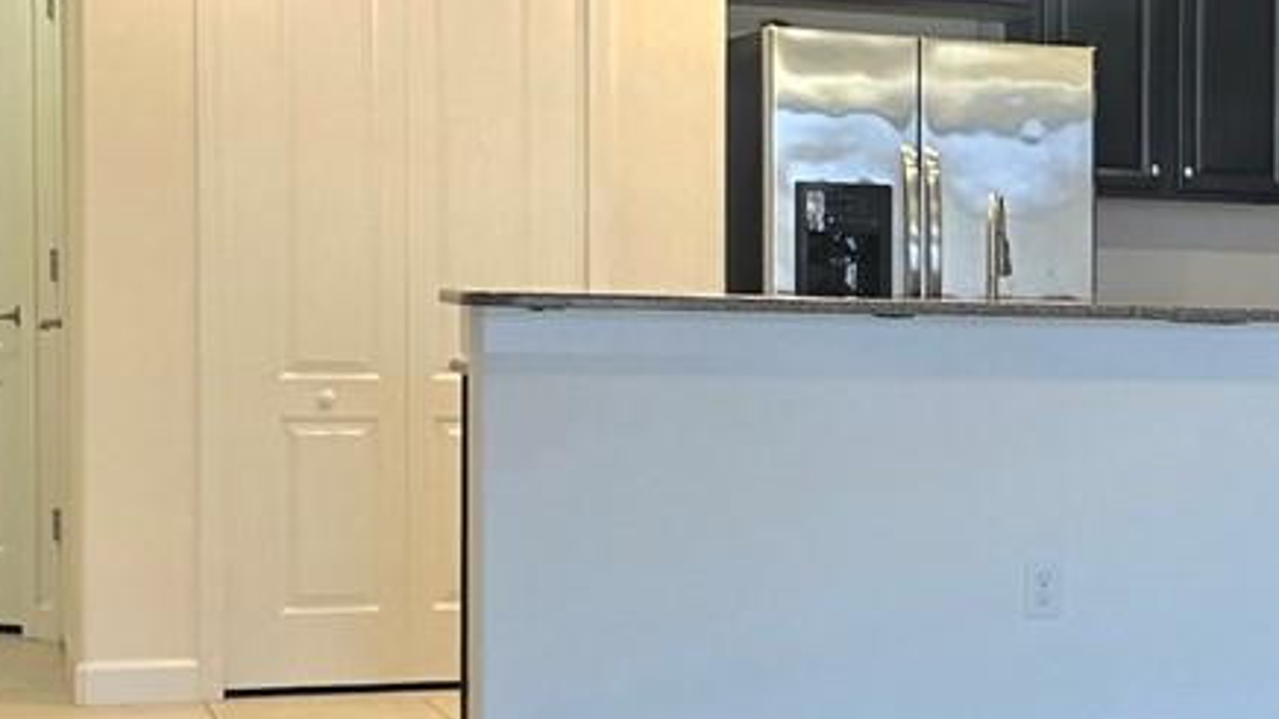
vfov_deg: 13.1
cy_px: 446
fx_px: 3119
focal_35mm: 92
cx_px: 1552
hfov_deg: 21.5
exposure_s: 1/120
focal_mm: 6.3
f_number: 1.7
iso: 200
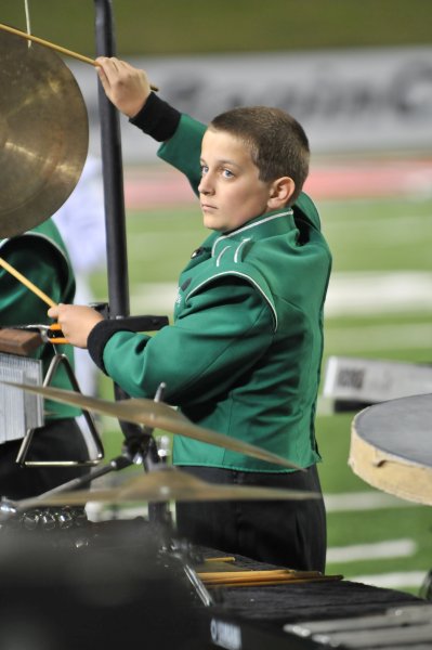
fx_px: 5409
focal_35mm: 300
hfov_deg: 4.6
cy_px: 325
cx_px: 216
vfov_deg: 6.9
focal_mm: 200
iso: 800
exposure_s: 1/100
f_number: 2.8
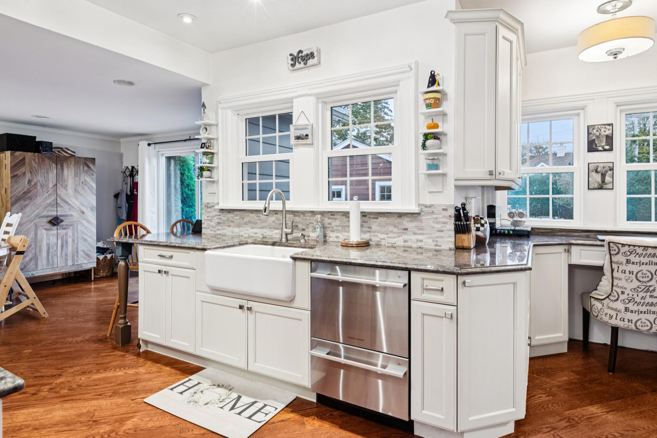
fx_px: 365
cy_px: 211
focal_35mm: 20
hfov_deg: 83.9
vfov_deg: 61.9
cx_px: 342
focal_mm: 18
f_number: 9
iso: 250
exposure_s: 1/2.5
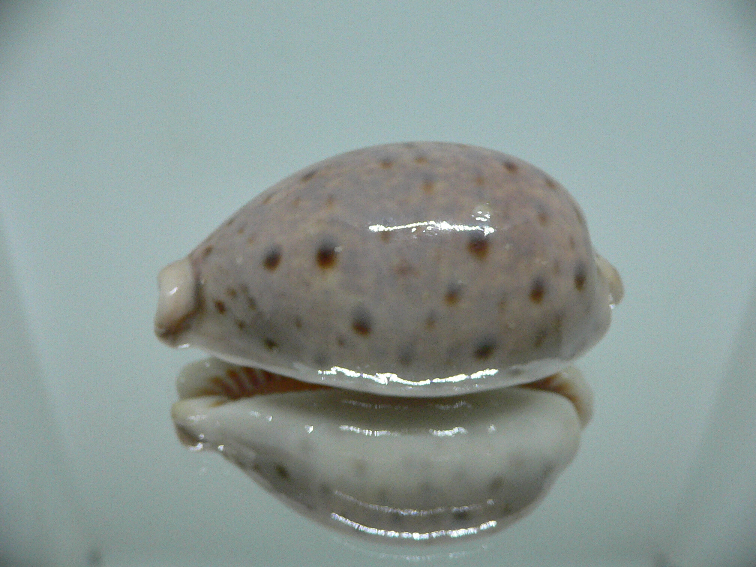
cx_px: 378
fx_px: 764
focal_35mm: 35
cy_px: 284
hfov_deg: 52.6
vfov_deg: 40.7
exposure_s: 1/60
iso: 200
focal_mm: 4.6
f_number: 2.8
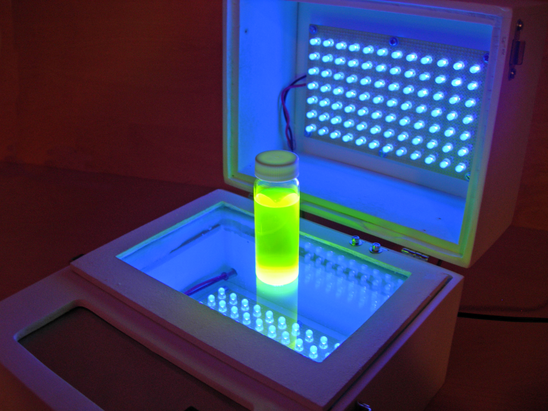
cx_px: 274
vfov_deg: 37.7
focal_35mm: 38
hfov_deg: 49.0
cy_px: 206
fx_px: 602
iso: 50
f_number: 2.8
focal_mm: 7.8
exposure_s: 1/13.1
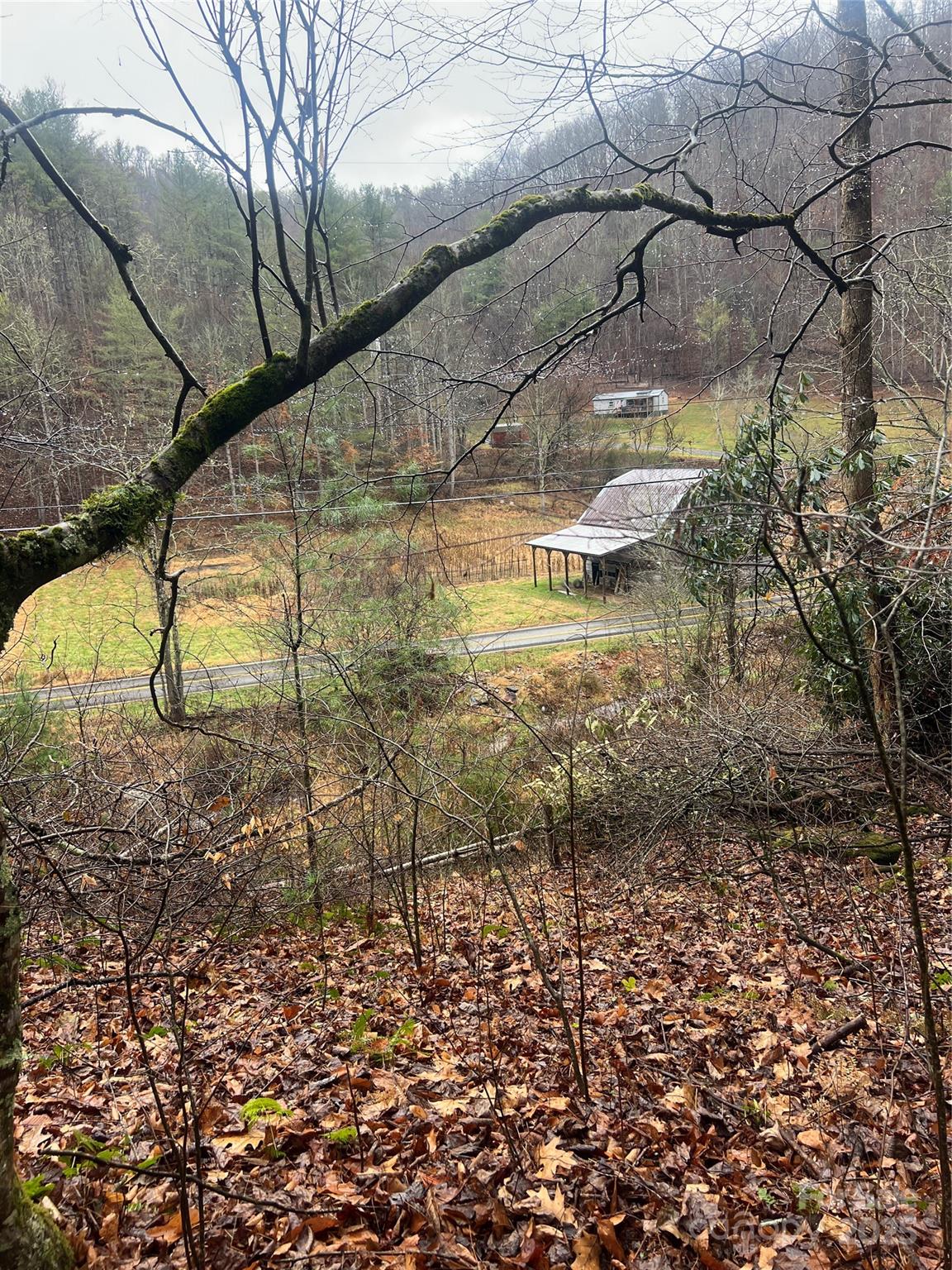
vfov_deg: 67.3
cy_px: 635
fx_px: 953
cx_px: 476
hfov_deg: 53.1
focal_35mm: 26
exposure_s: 1/191
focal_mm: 5.7
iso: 50
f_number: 1.5
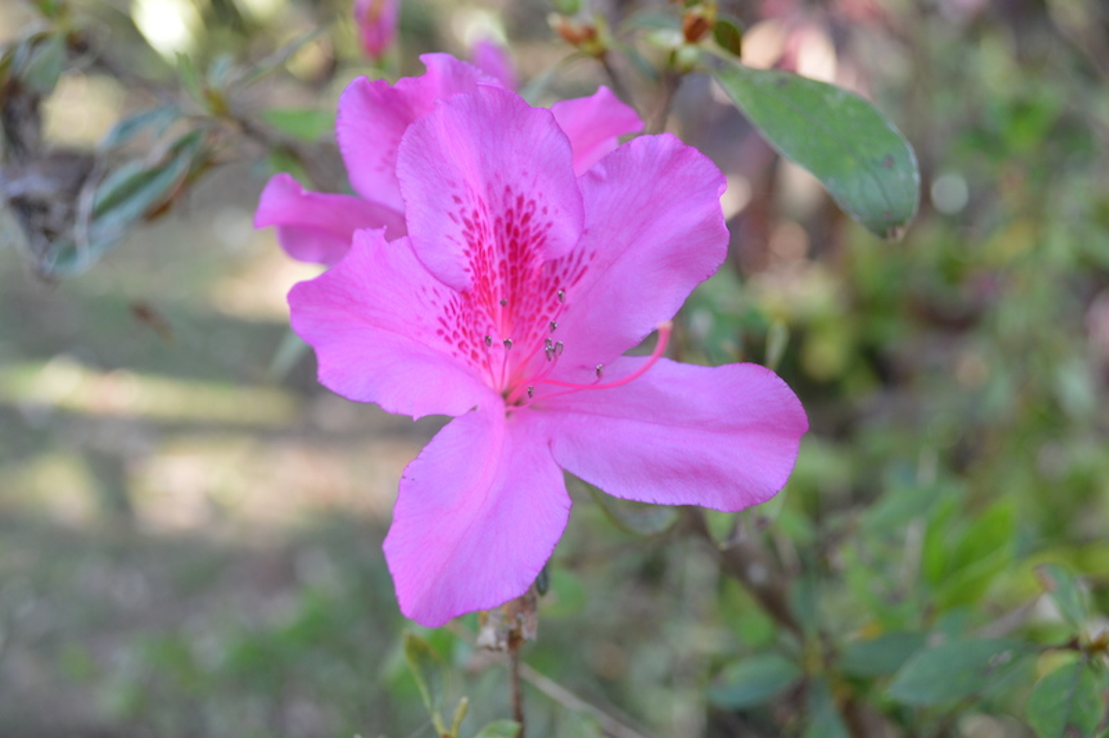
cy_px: 369
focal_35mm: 39
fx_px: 1200
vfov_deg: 34.2
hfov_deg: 49.6
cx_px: 554
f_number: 5
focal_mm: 26
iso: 400
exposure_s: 1/100
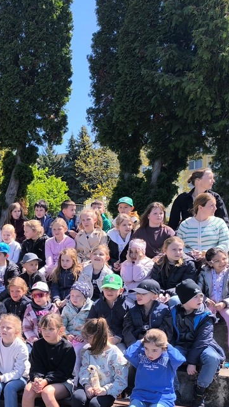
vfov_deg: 42.9
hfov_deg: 22.9
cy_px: 285
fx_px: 507
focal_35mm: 47
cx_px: -62
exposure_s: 1/489
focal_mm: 6.14
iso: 50
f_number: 1.65
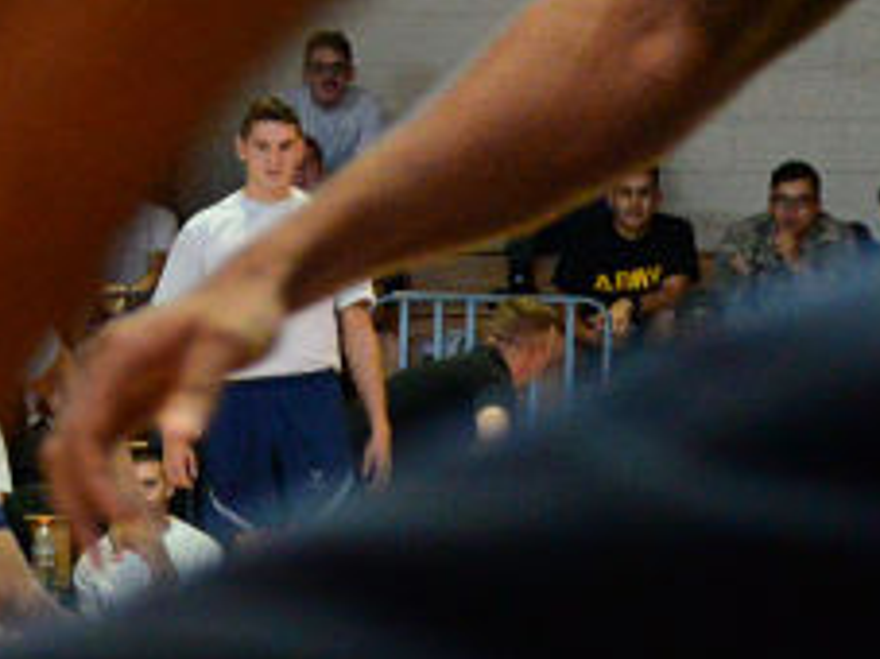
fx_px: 5514
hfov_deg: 9.0
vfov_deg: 6.8
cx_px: -287
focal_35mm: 217
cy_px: 609
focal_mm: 32
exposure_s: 1/500
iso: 4000
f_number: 2.8
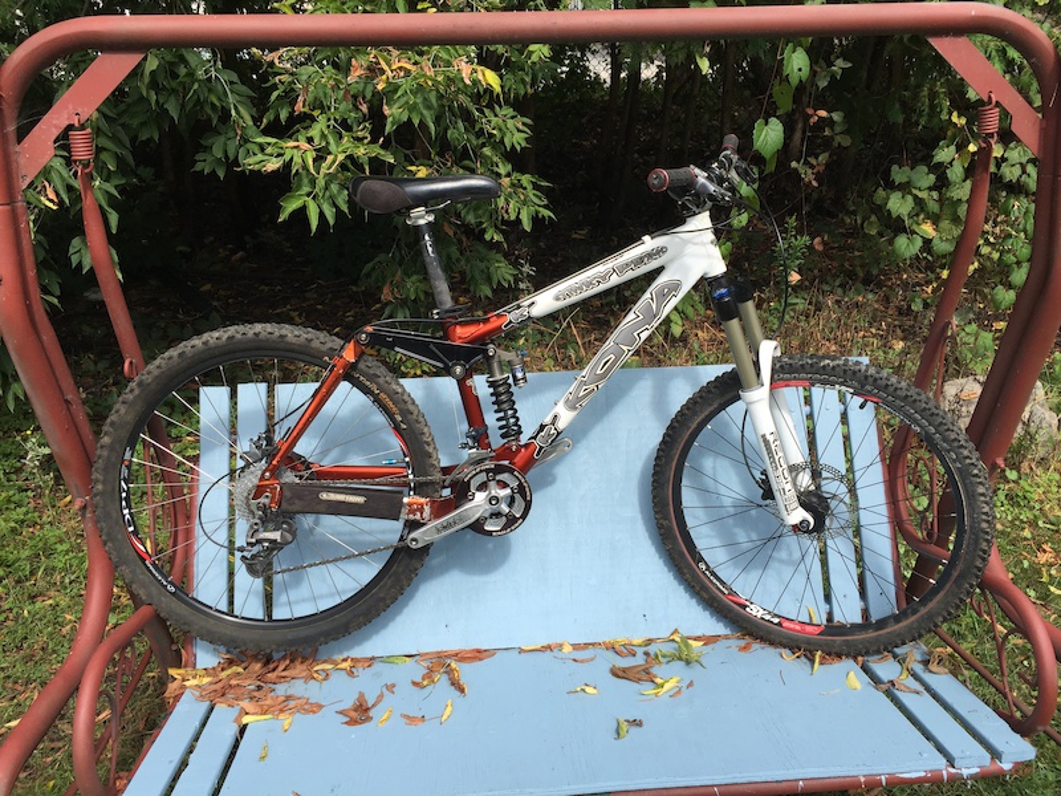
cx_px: 530
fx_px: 889
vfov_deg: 48.2
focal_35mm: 29
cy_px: 398
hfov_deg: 61.7
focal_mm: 4.15
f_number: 2.2
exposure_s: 1/920
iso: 32
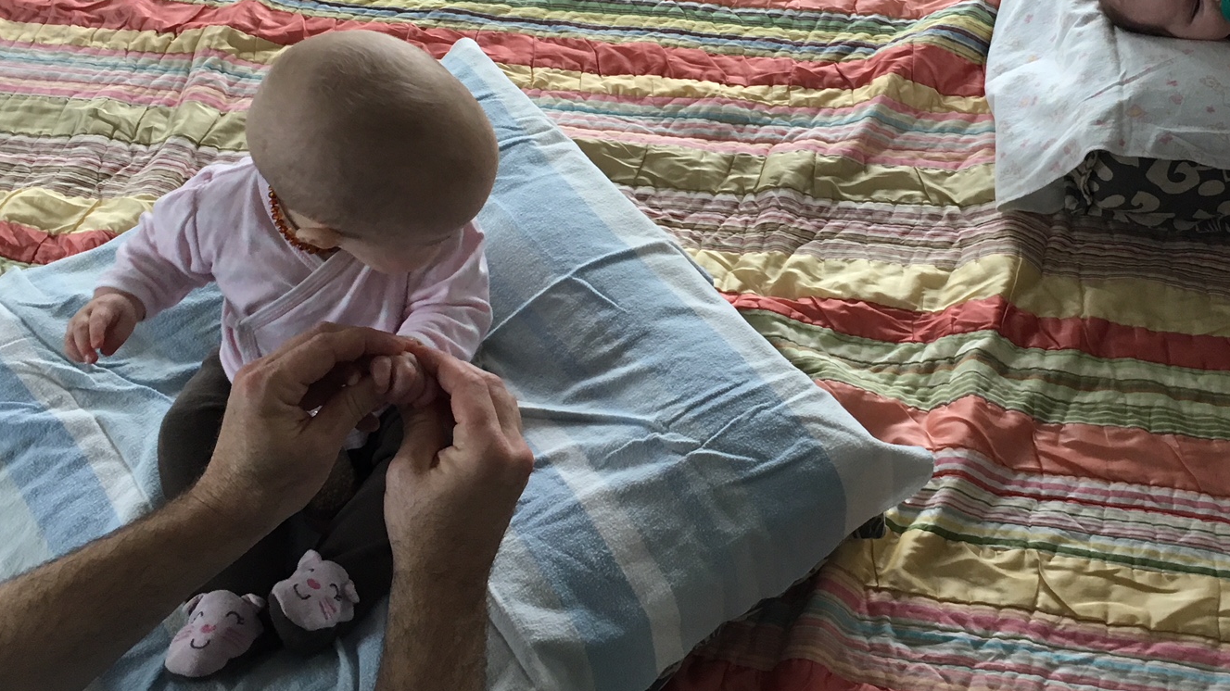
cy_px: 157
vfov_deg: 24.6
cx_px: 721
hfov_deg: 42.7
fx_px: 1565
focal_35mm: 48
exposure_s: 1/30
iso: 80
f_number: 2.2
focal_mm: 4.15
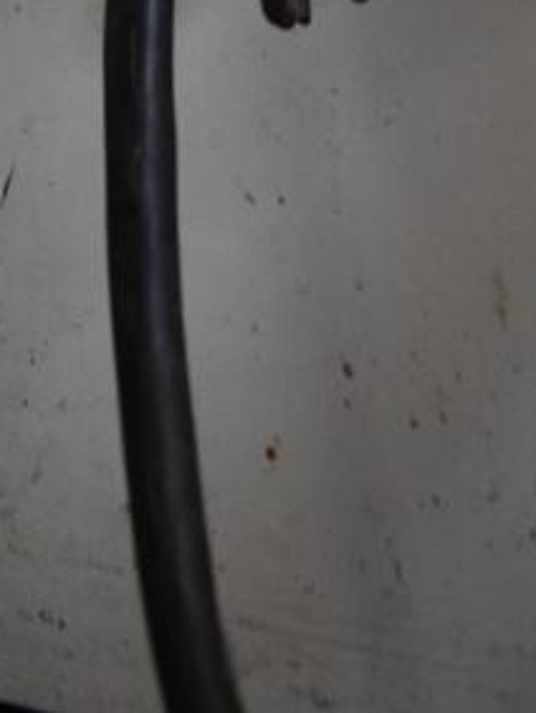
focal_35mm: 84
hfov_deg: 17.6
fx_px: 1732
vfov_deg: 19.8
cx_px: 253
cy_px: -396
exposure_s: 1/125
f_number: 3.5
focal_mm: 18
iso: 1100
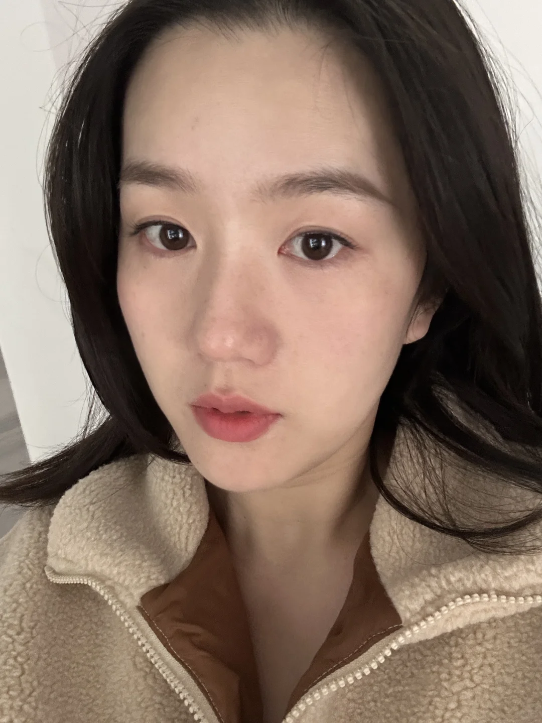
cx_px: 271
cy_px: 362
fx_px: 626
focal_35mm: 30
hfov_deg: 46.8
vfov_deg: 60.0
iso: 400
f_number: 1.9
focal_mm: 2.69
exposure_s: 1/33
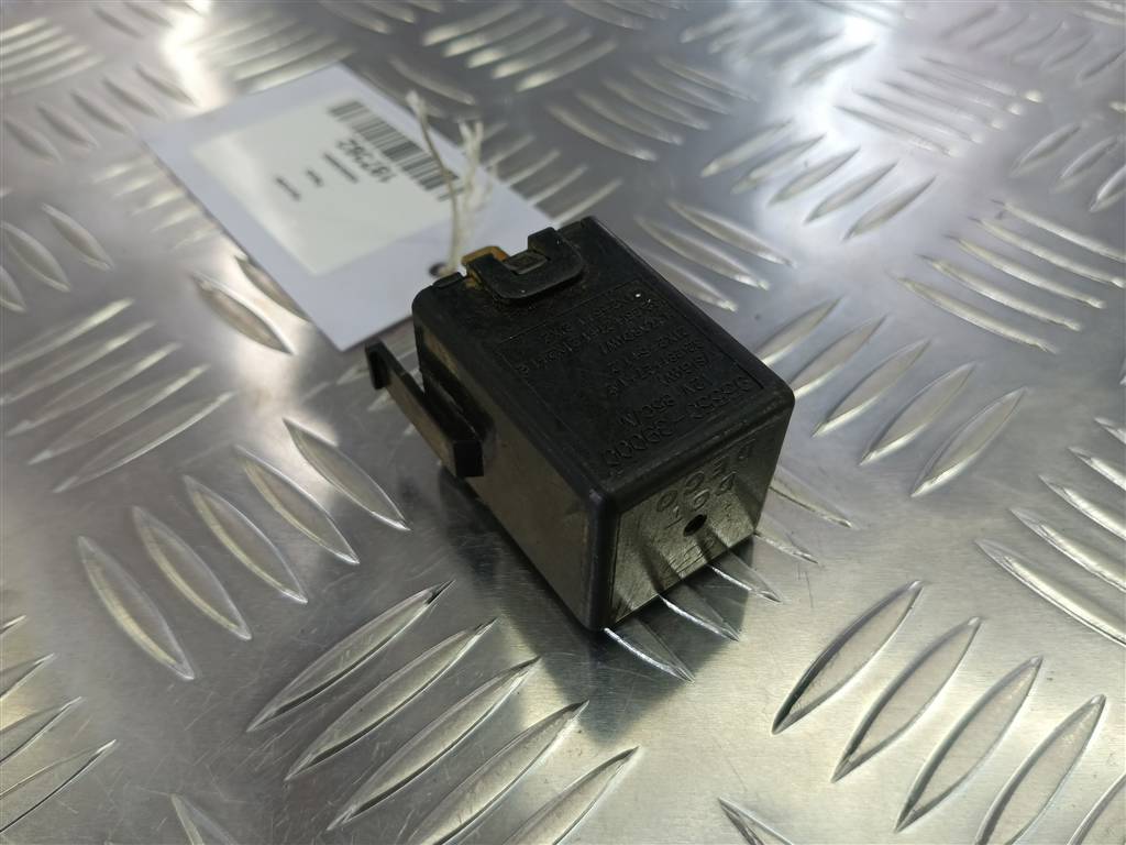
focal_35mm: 27
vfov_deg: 51.4
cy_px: 422
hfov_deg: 65.3
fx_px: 878
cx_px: 563
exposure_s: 1/100
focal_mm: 4.11
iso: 130
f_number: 1.6
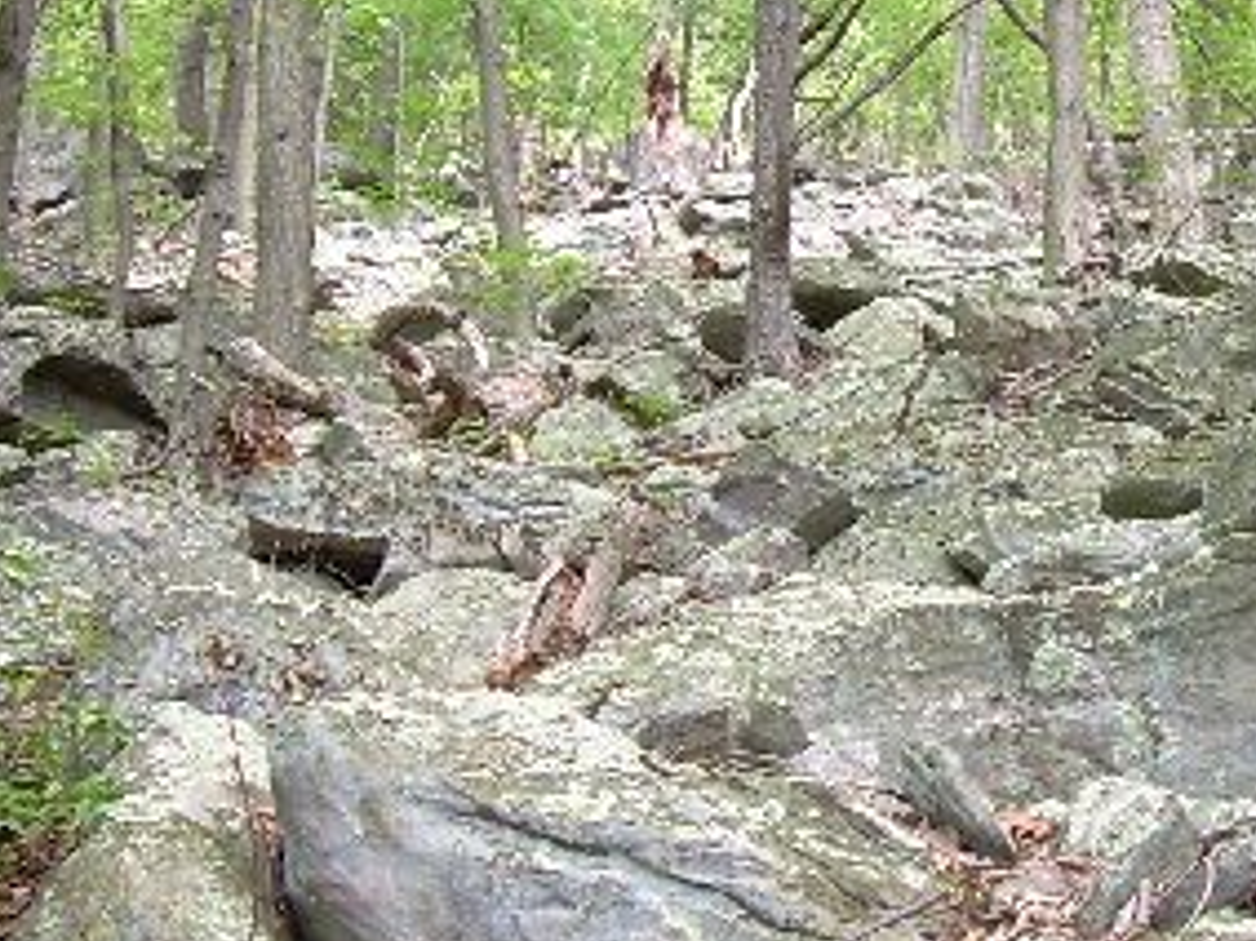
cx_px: 1056
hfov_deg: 22.4
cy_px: 395
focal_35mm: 86
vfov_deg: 17.1
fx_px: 3119
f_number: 2.8
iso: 50
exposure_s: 1/30
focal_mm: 6.3
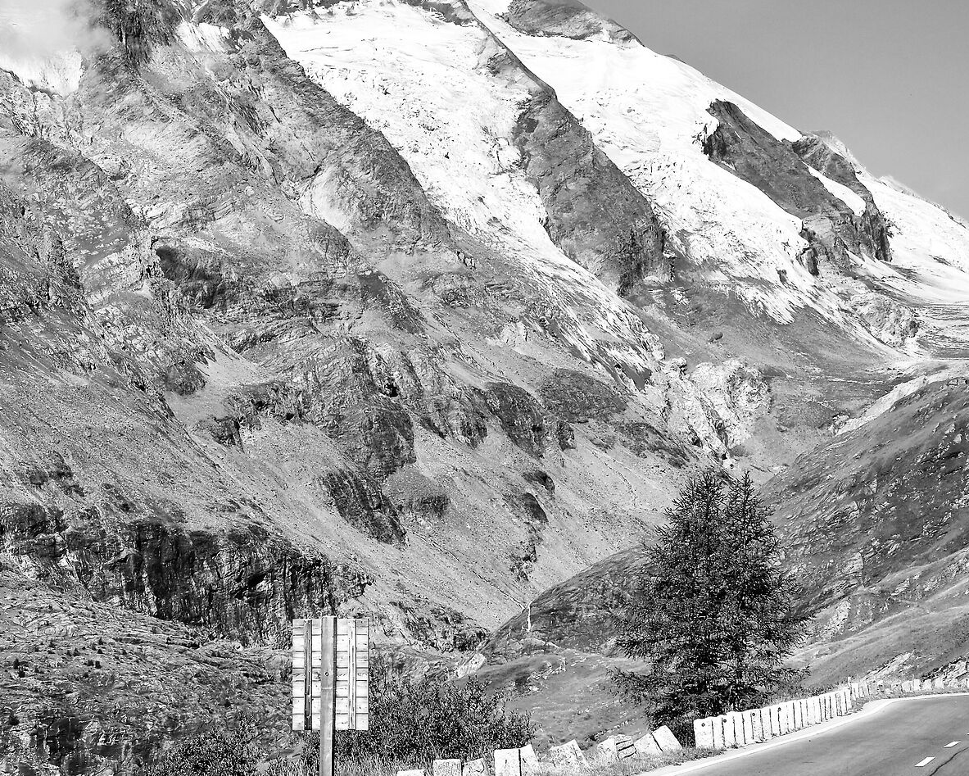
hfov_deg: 12.2
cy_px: 261
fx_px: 4532
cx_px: 355
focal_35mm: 158
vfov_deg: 9.8
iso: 160
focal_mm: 55
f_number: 6.4
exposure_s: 1/600
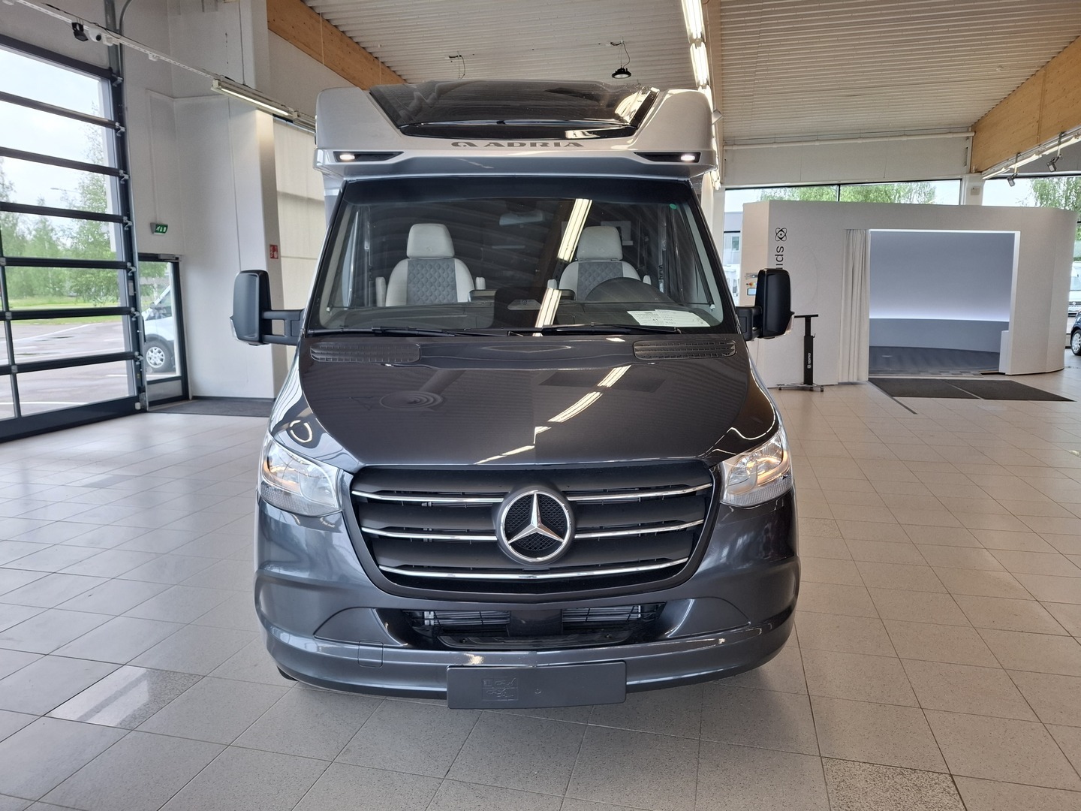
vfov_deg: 58.9
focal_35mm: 23
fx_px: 718
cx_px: 540
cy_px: 406
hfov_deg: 73.9
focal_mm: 5.54
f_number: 1.8
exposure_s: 1/100
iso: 64
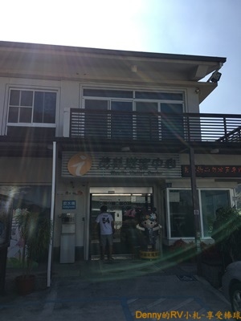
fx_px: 269
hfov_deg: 48.2
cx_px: 120
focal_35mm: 29
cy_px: 160
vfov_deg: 61.7
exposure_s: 1/1789
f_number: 2.2
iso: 25
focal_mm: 4.15
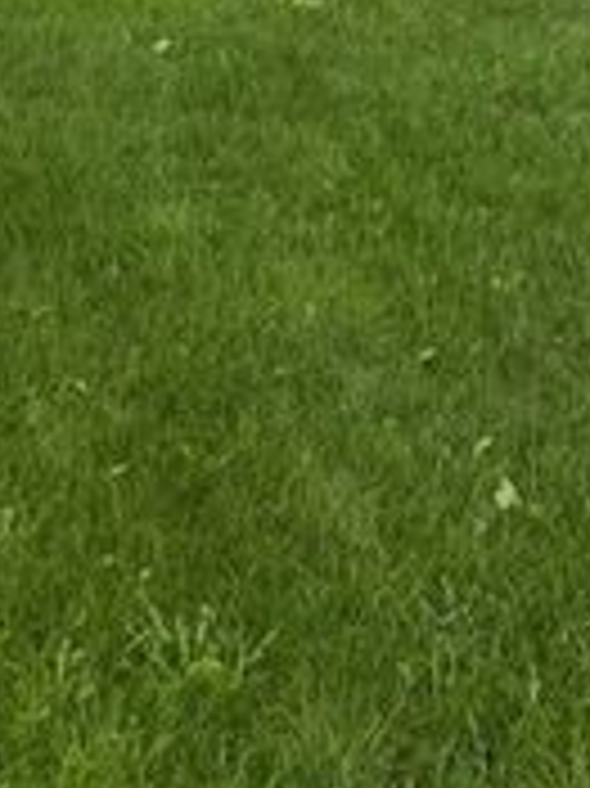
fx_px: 2253
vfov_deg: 18.1
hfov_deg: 14.8
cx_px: 86
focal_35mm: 99
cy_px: -322
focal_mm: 4.25
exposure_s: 1/616
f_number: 1.8
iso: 32
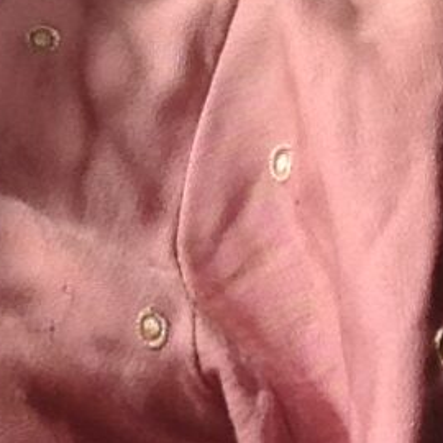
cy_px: 1342
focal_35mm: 293
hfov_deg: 6.0
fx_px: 4242
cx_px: 48
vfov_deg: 5.6
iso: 50
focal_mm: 4.28
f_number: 2.4
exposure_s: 1/1513
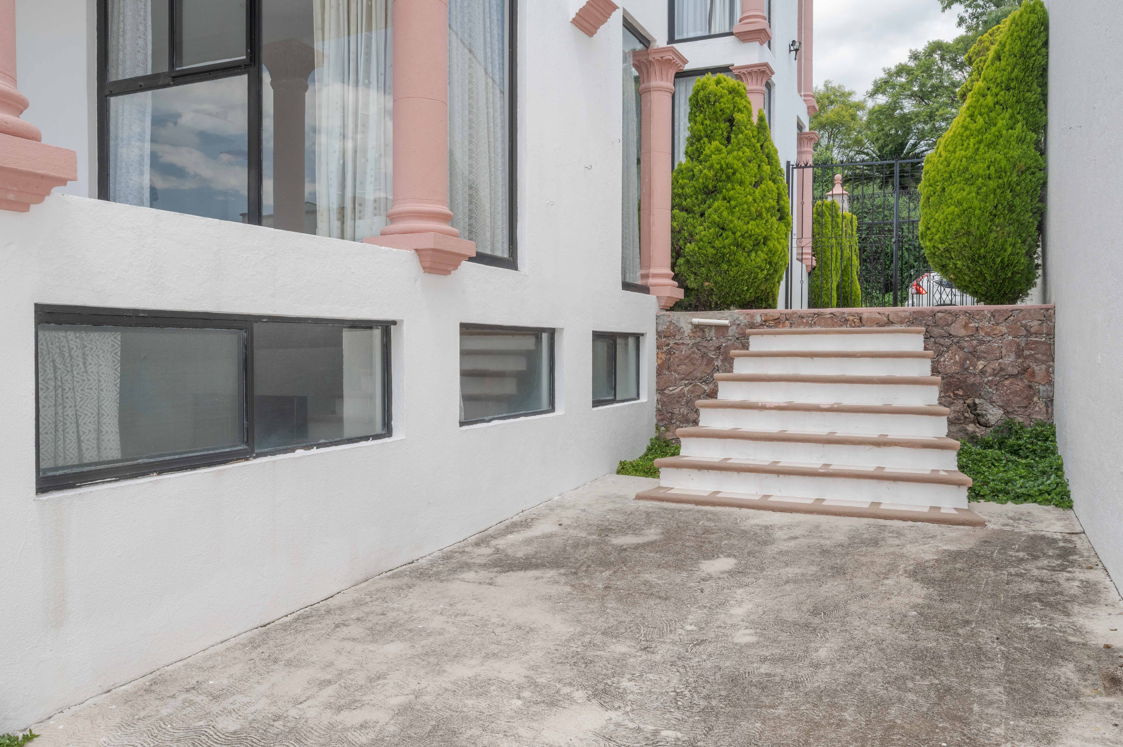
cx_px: 562
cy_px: 374
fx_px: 842
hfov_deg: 67.4
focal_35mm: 27
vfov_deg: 47.9
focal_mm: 27
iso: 400
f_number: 22
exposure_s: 1/60
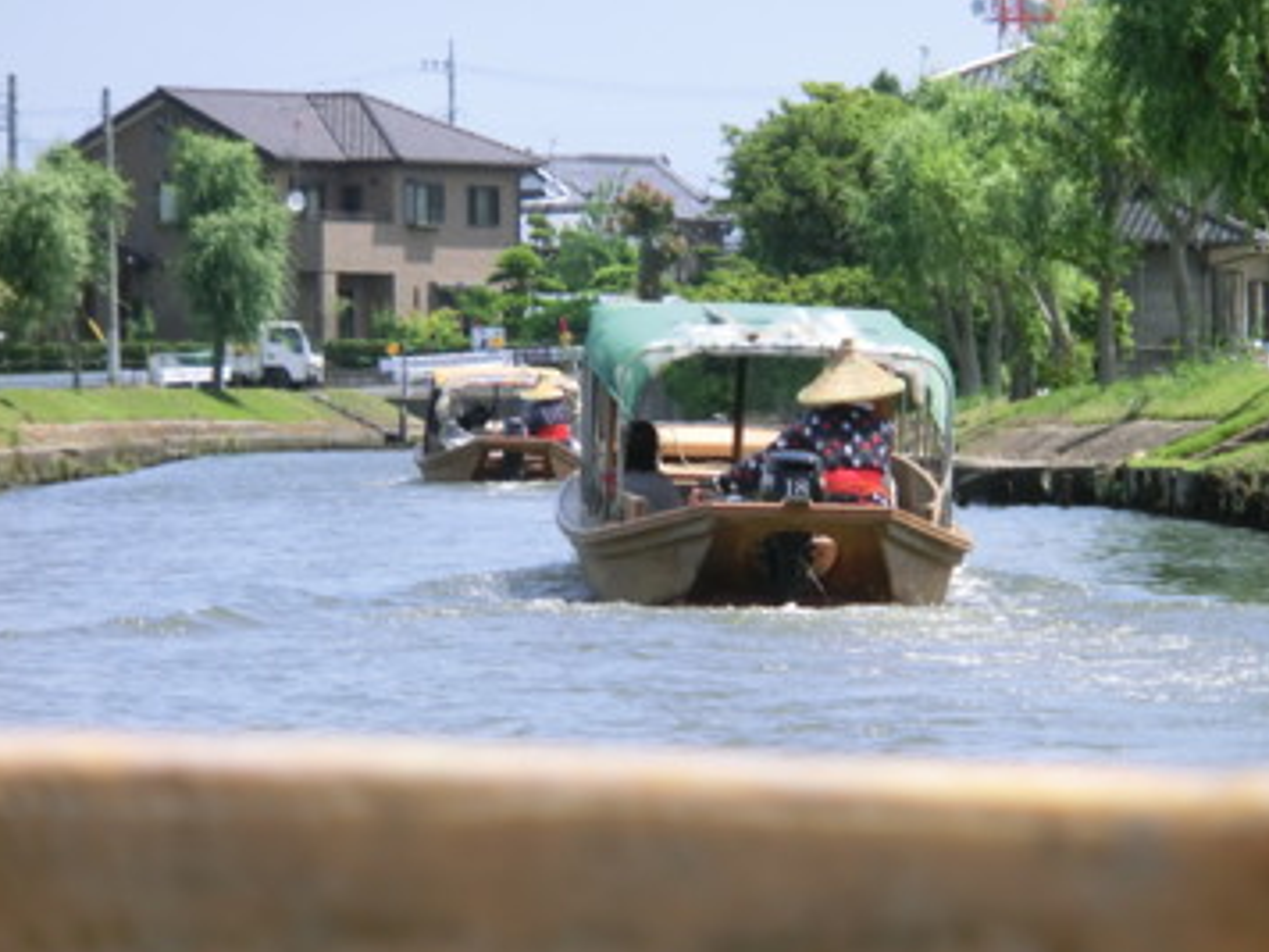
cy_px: 446
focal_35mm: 337
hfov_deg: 5.9
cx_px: 702
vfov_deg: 4.4
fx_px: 12354
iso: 100
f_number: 5.9
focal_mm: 53
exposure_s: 1/320
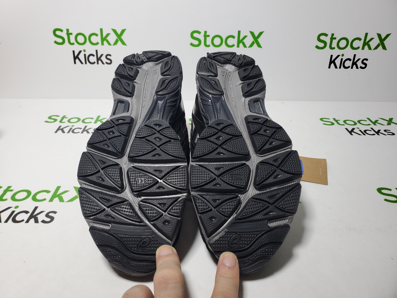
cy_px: 149
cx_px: 198
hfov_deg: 67.3
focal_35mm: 26
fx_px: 298
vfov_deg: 53.1
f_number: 2.4
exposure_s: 1/178
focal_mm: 4.3
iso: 50
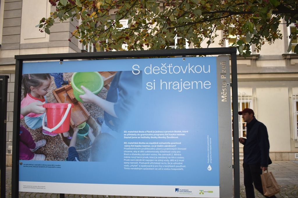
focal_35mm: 33
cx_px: 149
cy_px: 99
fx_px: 273
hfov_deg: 57.2
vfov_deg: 40.0
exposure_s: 1/60
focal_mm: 22
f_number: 3.8
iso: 280
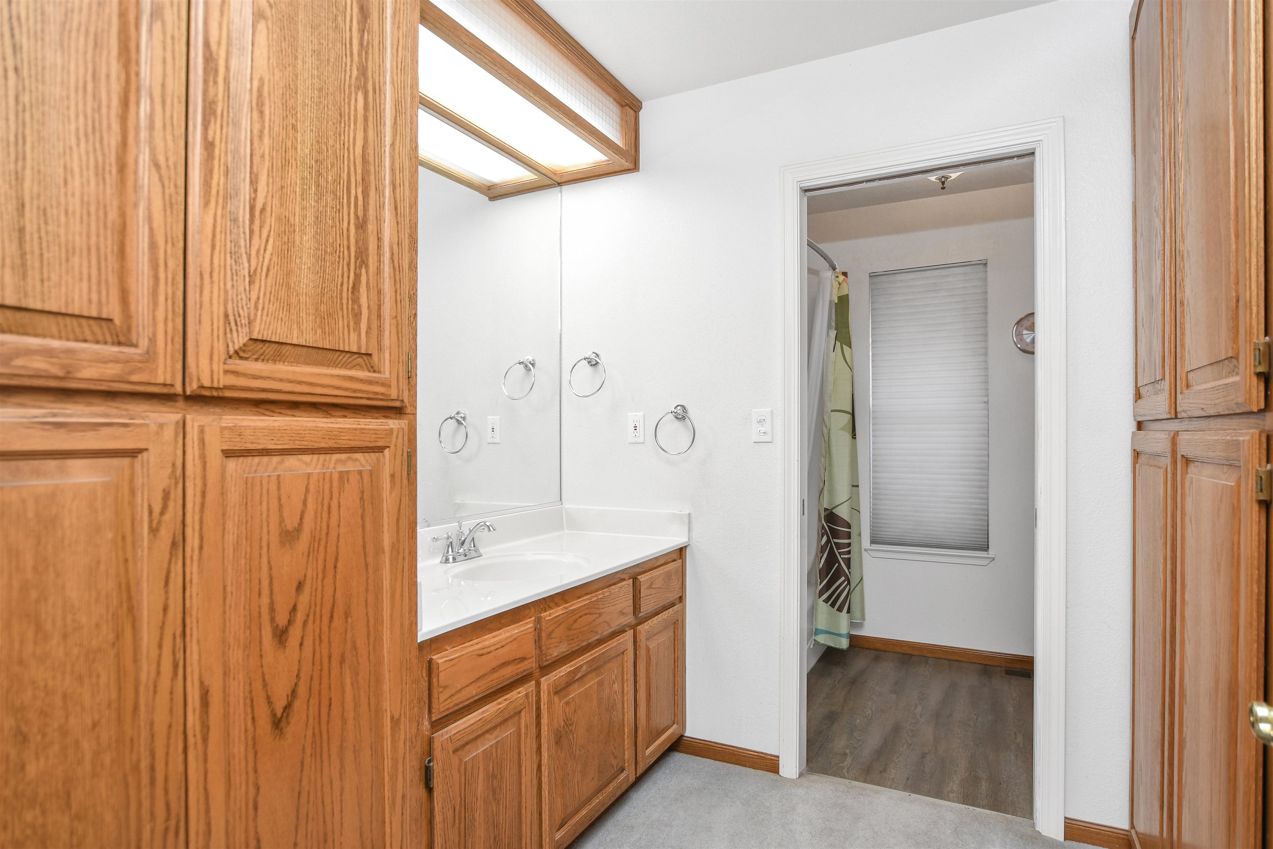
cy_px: 424
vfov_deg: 77.3
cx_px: 636
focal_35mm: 15
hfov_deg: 100.4
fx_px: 530
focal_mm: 10
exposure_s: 1/80
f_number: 4
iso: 250
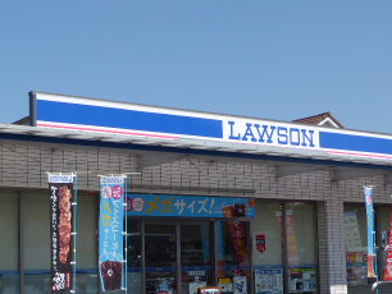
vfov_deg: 21.2
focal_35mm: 69
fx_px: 782
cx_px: 137
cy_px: 206
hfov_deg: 28.0
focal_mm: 5.8
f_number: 3.6
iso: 80
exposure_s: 1/1000
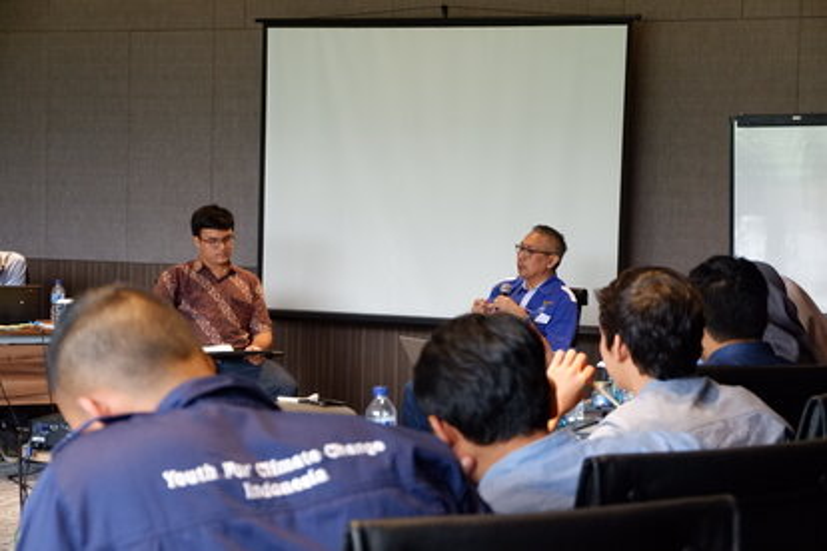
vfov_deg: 18.2
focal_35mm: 75
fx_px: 1723
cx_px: 414
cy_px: 276
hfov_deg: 27.0
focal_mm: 50
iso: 3200
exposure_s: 1/75
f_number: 5.6
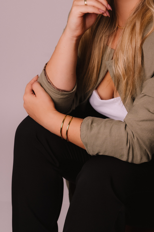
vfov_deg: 23.8
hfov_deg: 16.1
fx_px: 540
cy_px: 46
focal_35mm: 84
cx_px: 128
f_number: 5.6
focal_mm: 50
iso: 125
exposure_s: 1/200
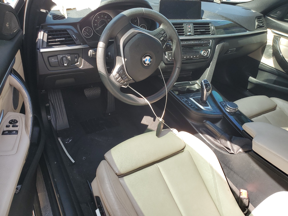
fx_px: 216
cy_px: 108
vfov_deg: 53.1
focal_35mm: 26
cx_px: 144
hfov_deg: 67.3
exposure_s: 1/125
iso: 50
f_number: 1.5
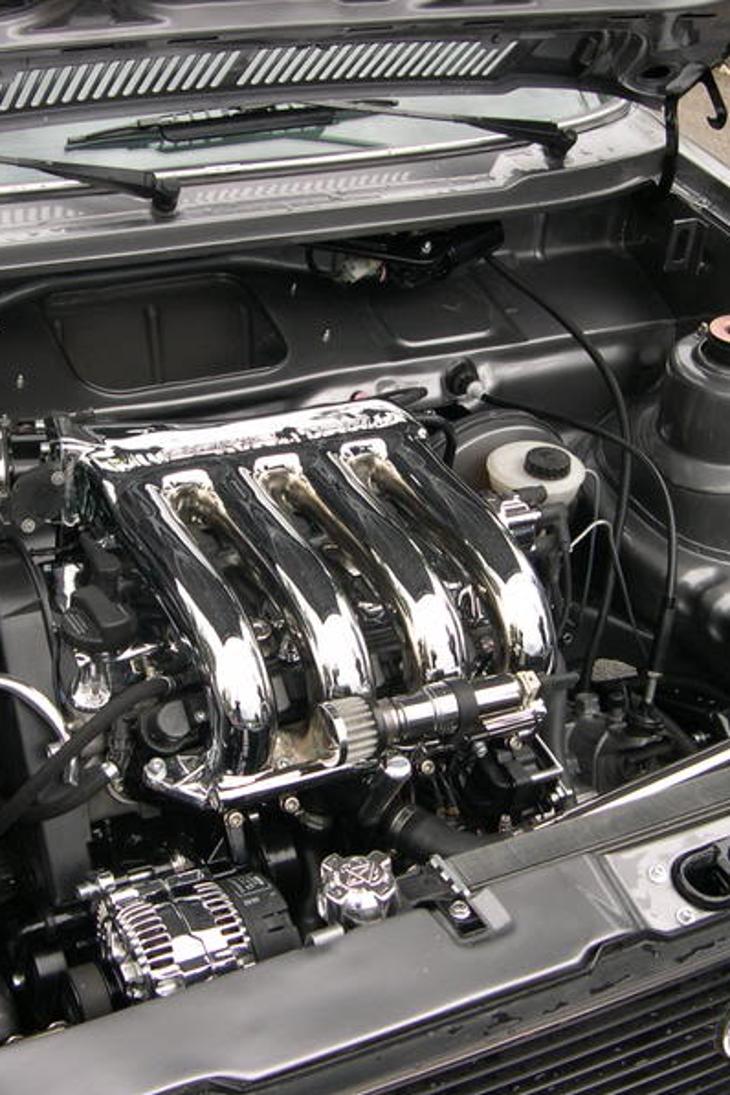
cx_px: 299
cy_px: 547
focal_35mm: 53
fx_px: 1612
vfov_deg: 37.5
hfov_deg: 25.5
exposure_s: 1/408
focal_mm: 8
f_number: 2.8
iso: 100
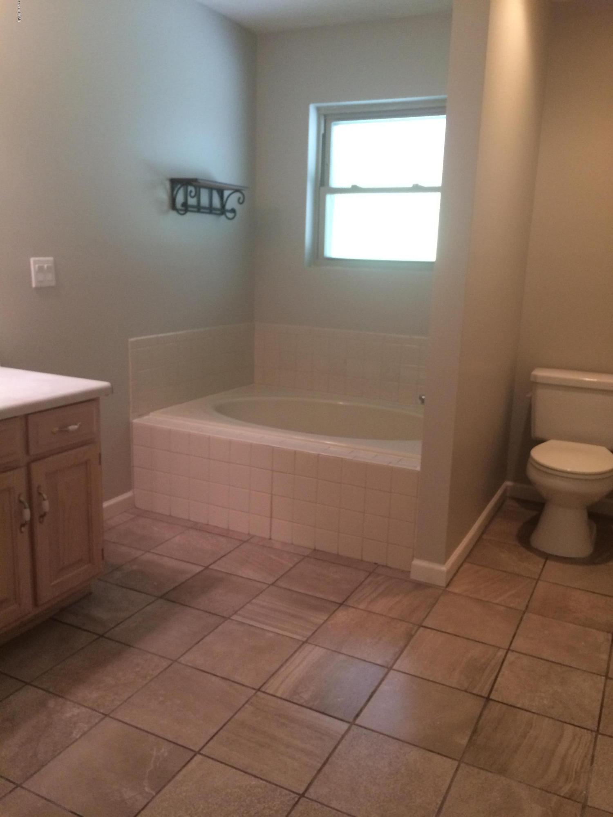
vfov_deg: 61.7
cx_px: 306
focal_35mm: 29
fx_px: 685
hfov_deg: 48.2
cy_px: 408
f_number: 2.2
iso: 200
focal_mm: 4.15
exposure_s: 1/30
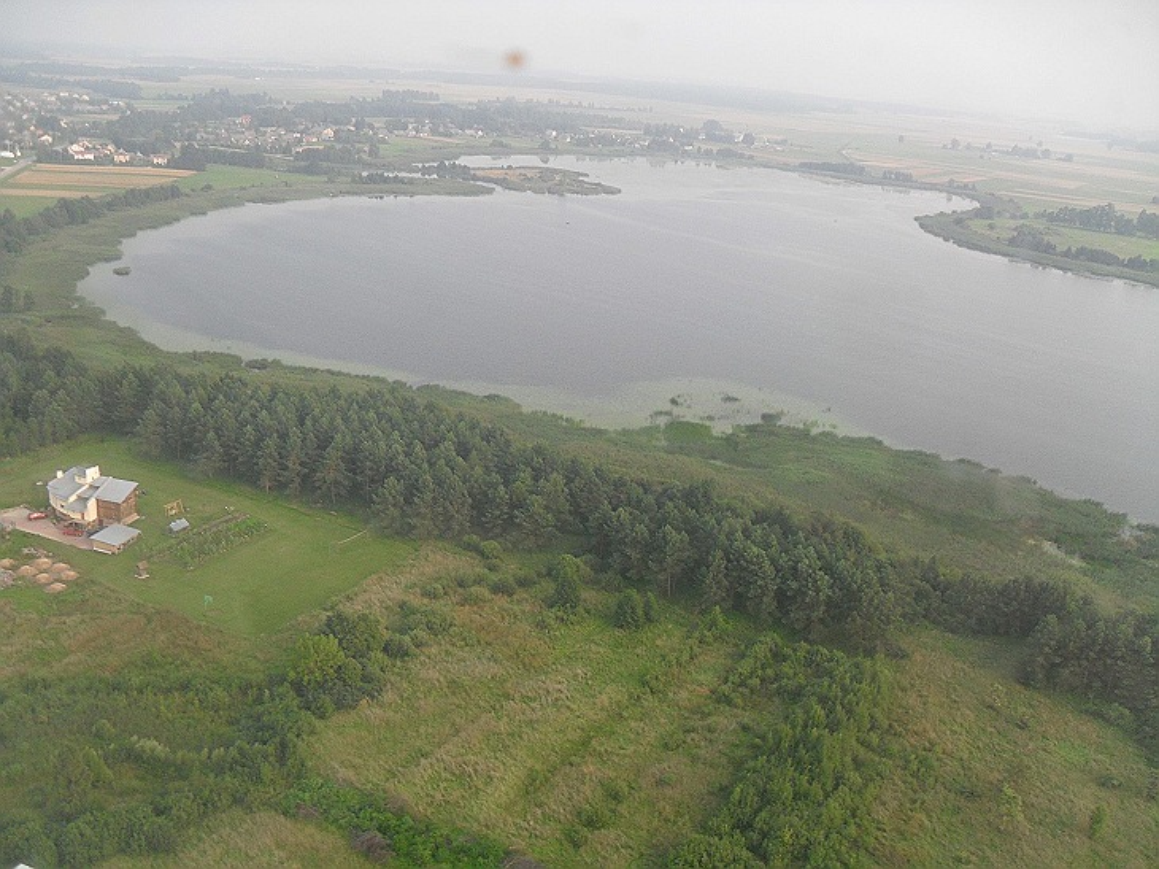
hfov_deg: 52.6
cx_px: 580
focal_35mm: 35
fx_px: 1171
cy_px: 434
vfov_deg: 40.7
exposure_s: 1/250
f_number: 2.8
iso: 100
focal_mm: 6.2
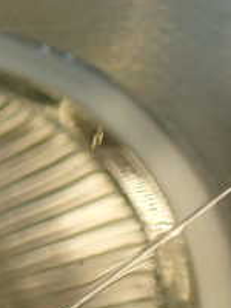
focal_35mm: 96
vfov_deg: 20.2
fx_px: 854
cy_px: 60
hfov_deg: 13.5
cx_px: -206
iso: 200
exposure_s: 1/60
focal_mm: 5.79
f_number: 2.4
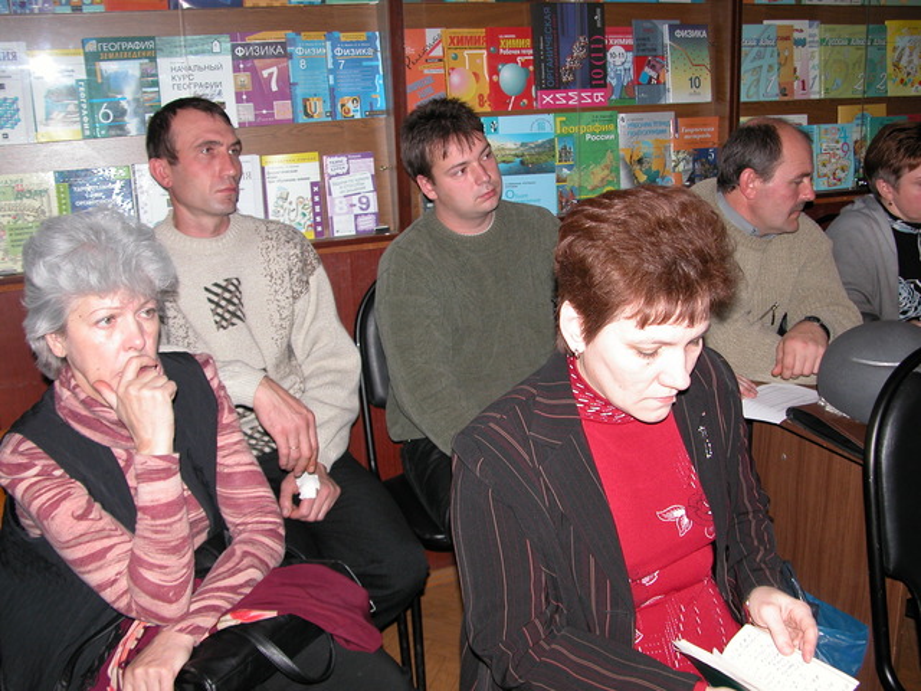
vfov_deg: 40.7
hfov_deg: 52.6
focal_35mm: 35
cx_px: 460
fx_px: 931
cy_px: 346
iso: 100
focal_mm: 8.9
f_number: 2.8
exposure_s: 1/60
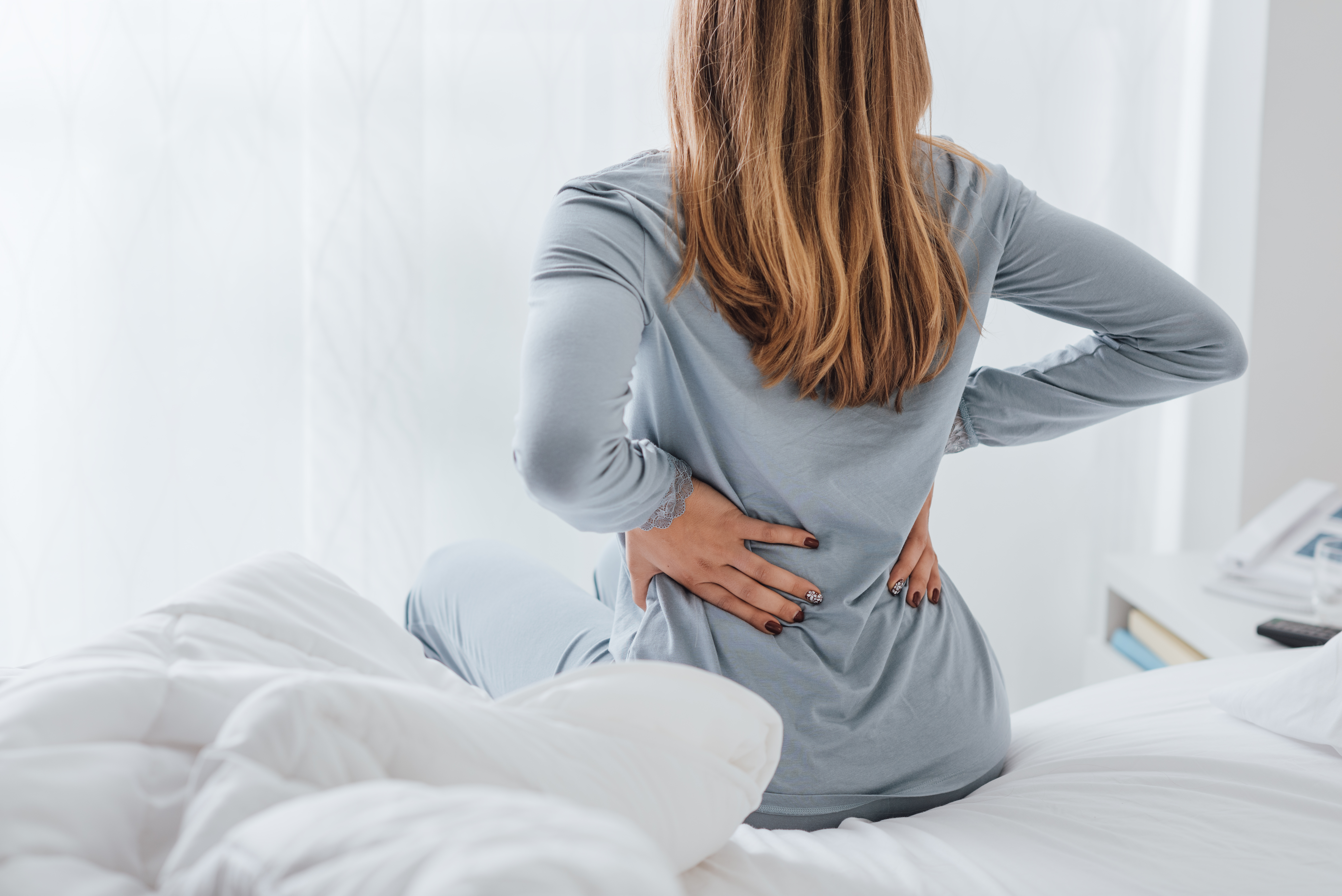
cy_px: 448
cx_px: 671
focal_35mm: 85
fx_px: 3169
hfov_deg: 23.9
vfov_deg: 16.1
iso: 100
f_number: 3.2
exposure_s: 1/125
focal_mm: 85
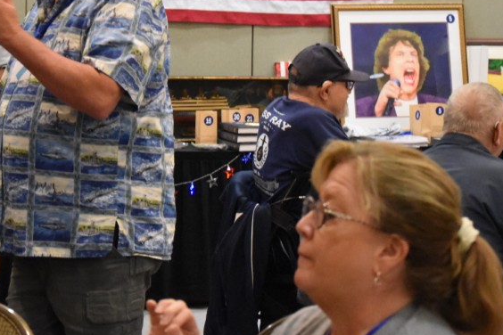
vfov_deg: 9.3
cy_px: 45
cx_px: 223
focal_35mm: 147
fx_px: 2054
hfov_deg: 14.0
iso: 5000
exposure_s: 1/60
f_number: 4.8
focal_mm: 48
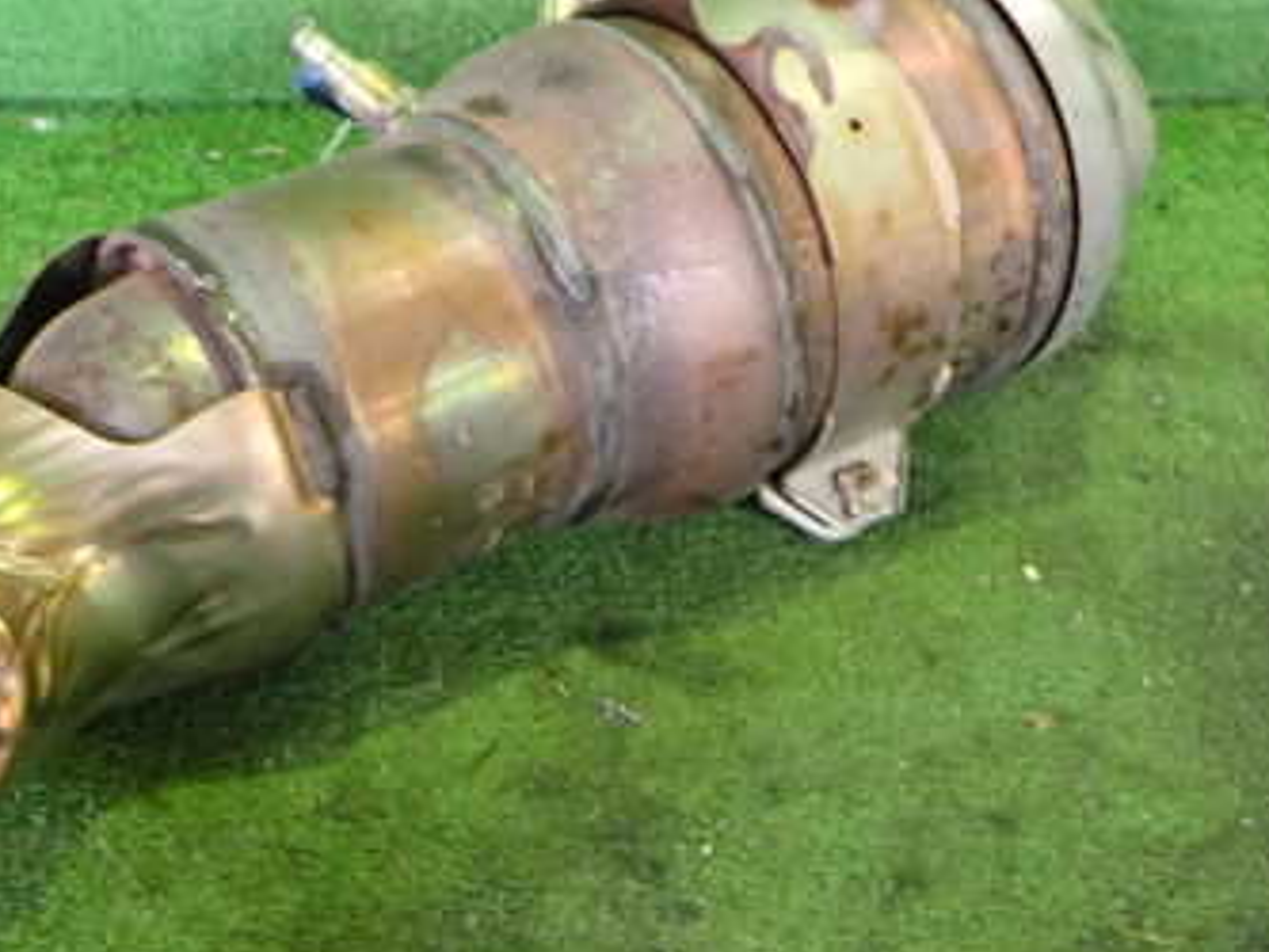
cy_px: 396
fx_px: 1980
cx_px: 396
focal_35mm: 54
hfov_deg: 35.1
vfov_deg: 27.0
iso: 500
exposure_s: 1/30
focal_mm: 5.4
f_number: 2.3
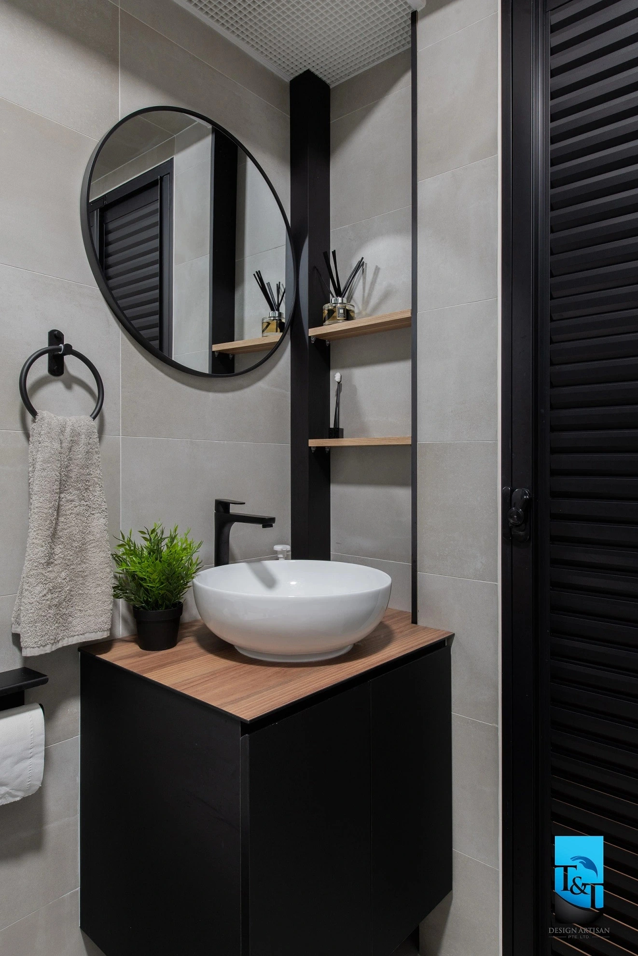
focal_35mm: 22
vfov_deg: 78.6
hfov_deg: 57.2
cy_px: 478
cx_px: 319
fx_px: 585
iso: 100
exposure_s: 1/1.67
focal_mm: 22
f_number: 11
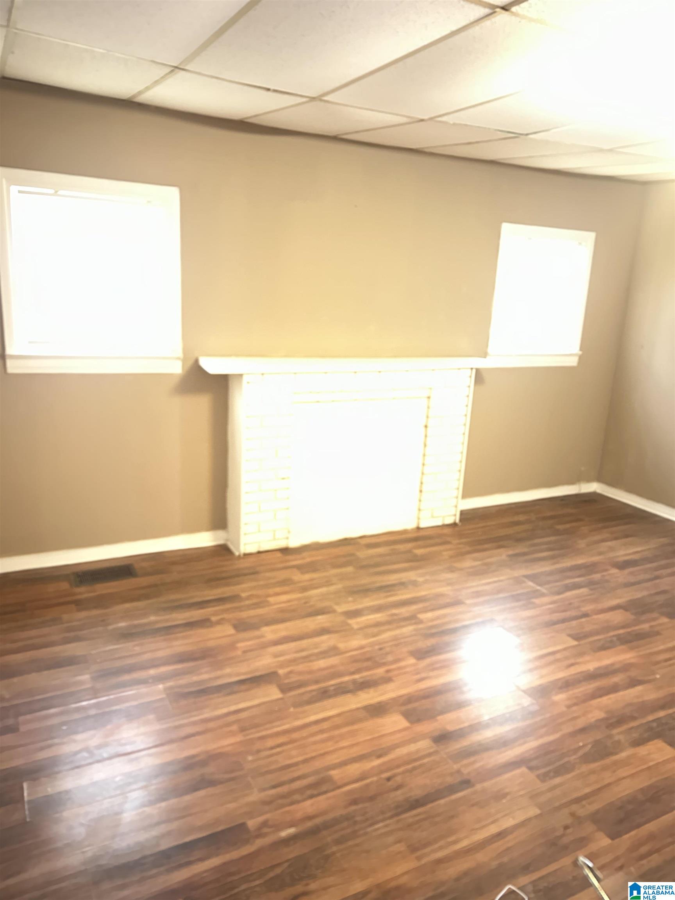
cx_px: 338
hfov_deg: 53.1
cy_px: 450
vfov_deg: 67.3
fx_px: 676
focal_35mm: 26
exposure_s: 1/15
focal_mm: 5.7
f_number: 1.5
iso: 2000
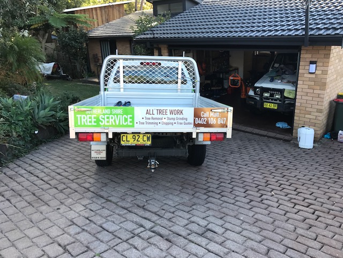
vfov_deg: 49.7
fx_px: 277
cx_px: 172
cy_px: 129
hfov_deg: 63.4
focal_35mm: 28
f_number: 1.8
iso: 20
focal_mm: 3.99
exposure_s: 1/133
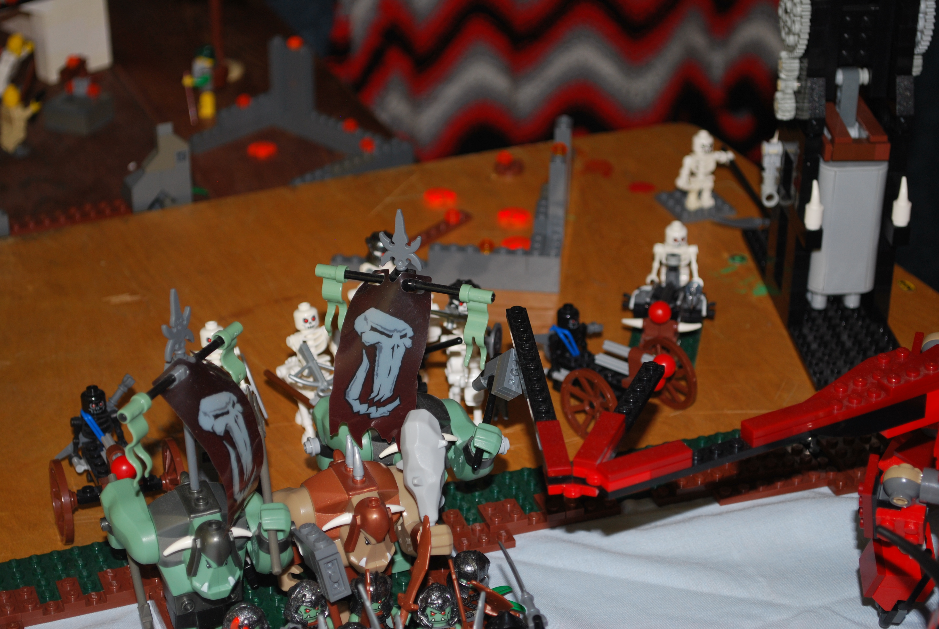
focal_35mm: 82
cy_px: 314
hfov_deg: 24.6
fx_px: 2154
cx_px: 470
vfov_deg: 16.6
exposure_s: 1/60
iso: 200
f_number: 5.6
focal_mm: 55
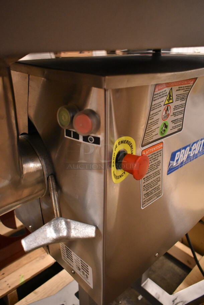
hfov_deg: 48.0
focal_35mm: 27
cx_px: 102
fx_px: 229
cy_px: 152
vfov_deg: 67.3
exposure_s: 1/125
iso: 4000
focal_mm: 18
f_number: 3.5
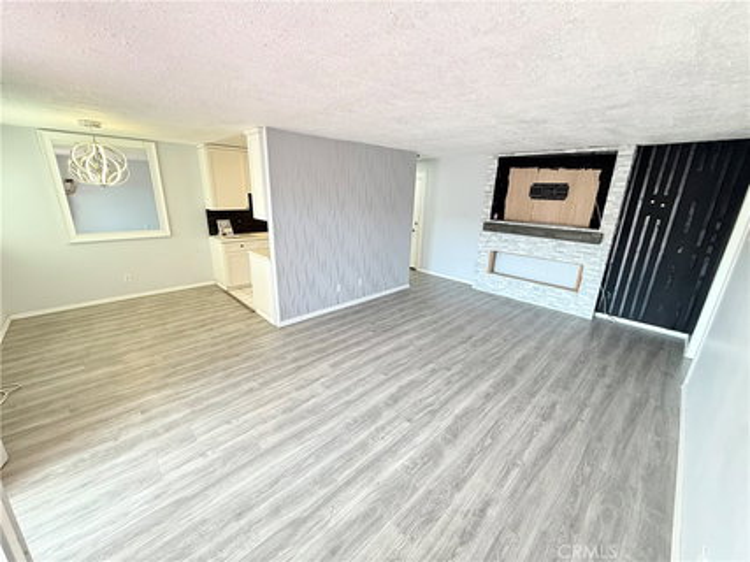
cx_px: 375
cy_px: 281
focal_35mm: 14
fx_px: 303
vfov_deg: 85.6
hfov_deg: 102.1
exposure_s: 1/120
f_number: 2.2
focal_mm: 2.22
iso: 250
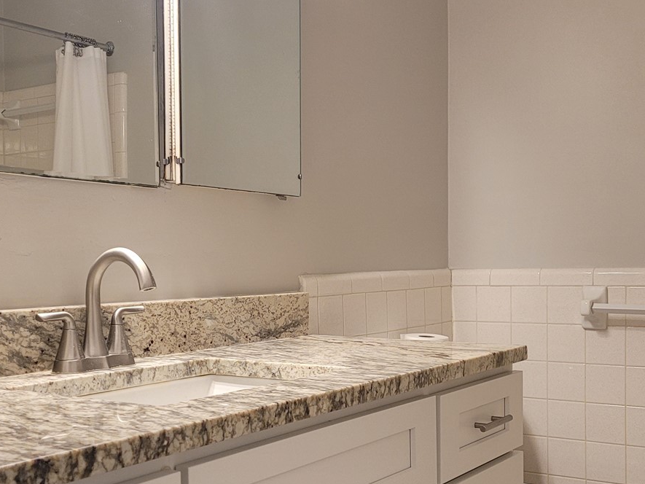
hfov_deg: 40.4
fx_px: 876
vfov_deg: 30.8
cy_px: 293
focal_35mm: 47
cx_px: 318
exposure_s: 1/120
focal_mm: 5.4
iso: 200
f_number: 1.8
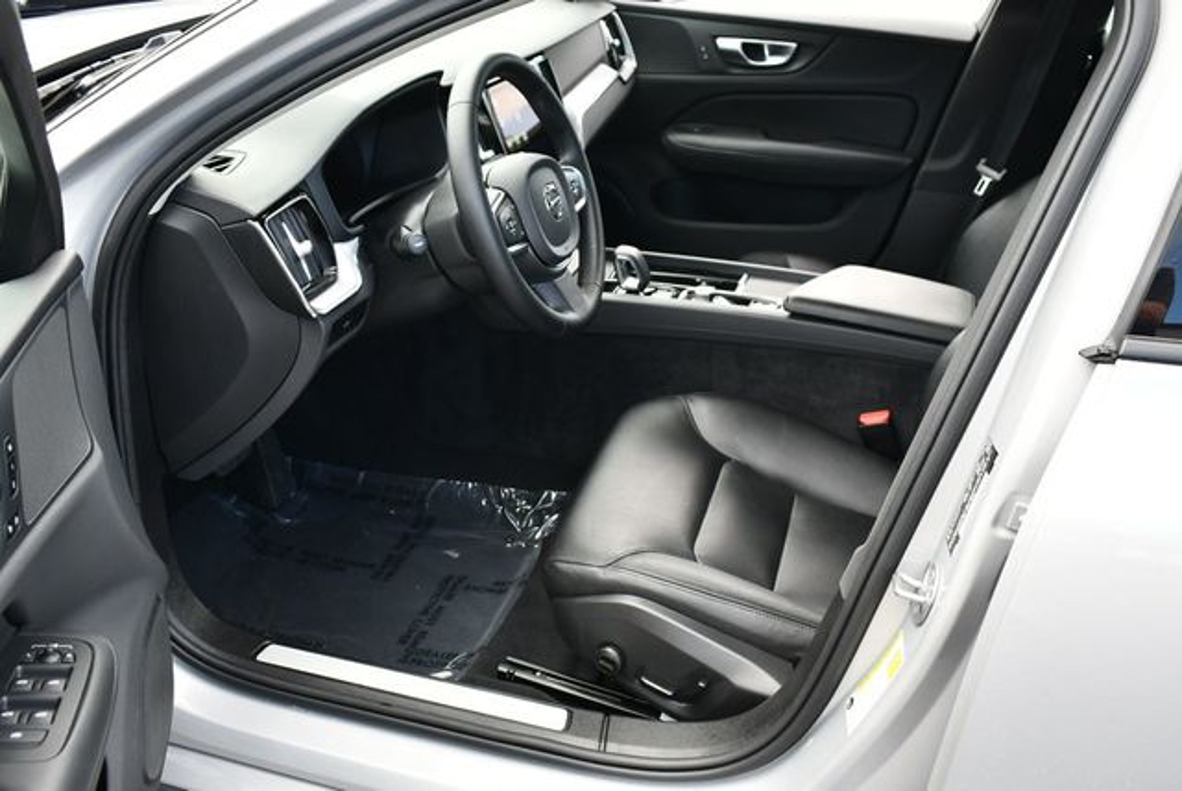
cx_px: 591
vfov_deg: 36.9
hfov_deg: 53.1
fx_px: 1183
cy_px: 396
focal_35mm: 36
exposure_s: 1/250
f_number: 4
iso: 400
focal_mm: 18
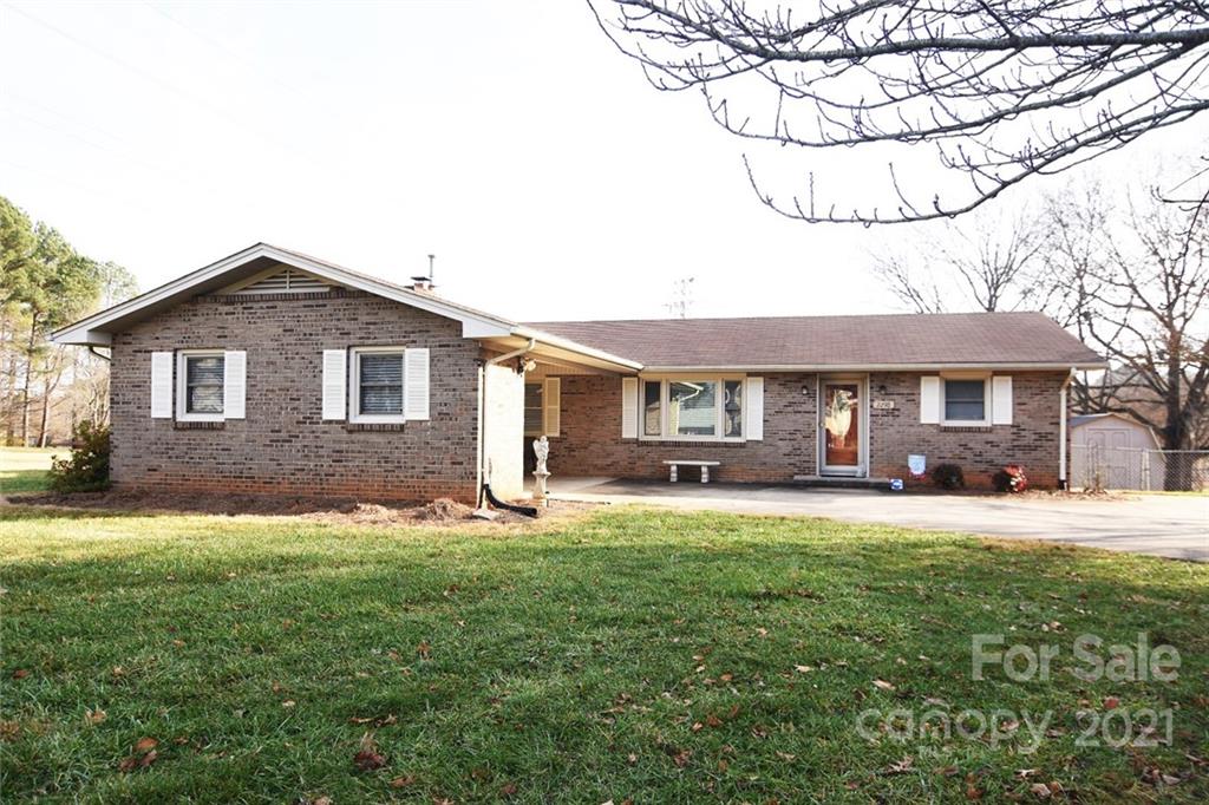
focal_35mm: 22
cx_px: 604
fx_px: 755
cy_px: 402
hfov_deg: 77.3
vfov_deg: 56.1
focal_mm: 15
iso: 100
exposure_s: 1/200
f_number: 4
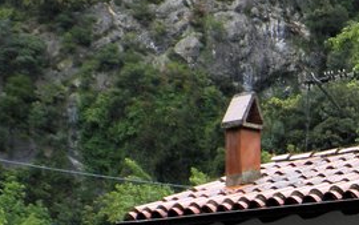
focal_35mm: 138
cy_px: 336
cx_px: 519
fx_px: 1351
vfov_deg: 9.3
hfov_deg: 14.3
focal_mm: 7.7
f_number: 4
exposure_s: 1/100
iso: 64
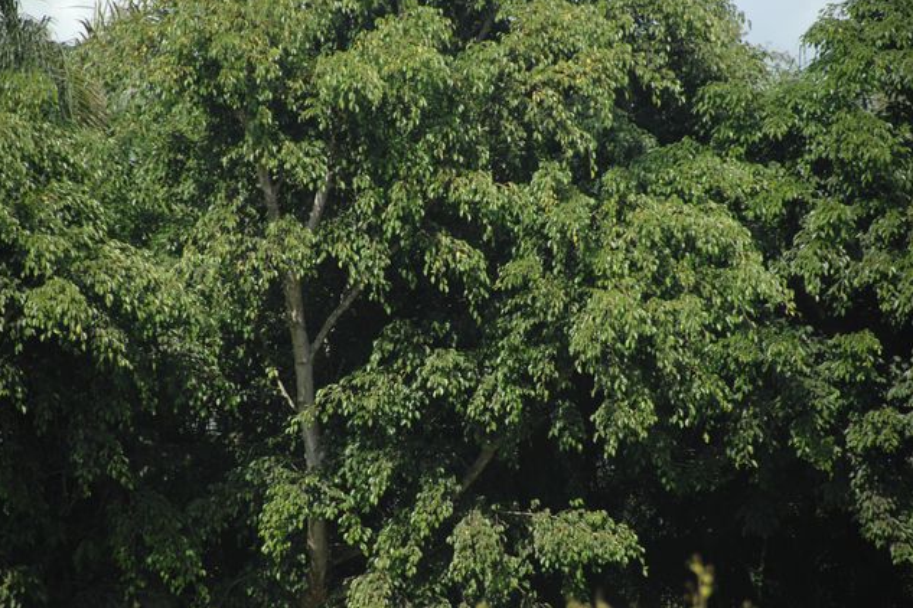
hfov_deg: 6.8
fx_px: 7684
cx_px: 453
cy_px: 303
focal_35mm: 303
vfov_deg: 4.5
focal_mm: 200
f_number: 5.6
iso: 200
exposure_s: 1/500
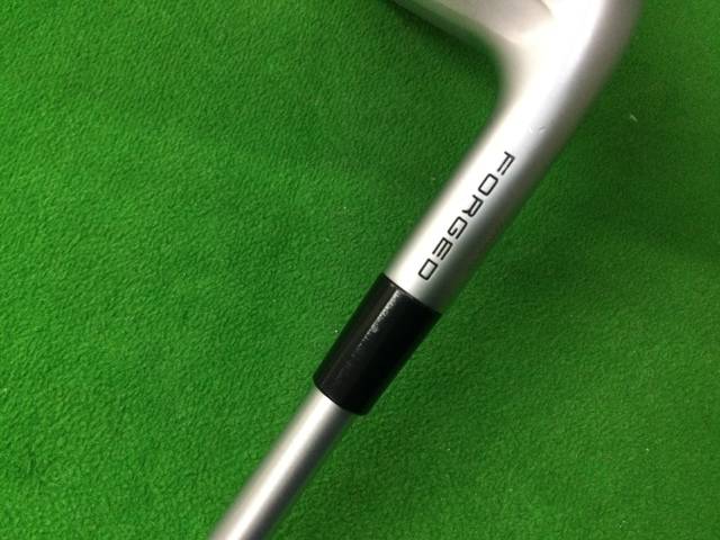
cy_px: 270
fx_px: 645
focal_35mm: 31
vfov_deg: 45.4
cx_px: 360
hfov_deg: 58.4
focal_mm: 3.3
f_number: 2.4
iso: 100
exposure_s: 1/30
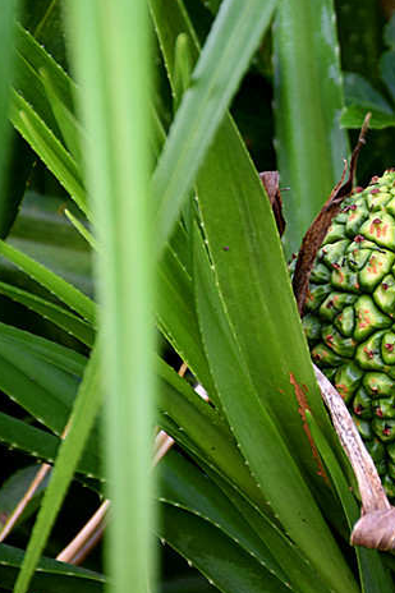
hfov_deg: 3.8
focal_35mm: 362
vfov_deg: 5.7
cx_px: 464
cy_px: 265
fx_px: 5962
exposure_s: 1/50
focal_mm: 140
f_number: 5.6
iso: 200
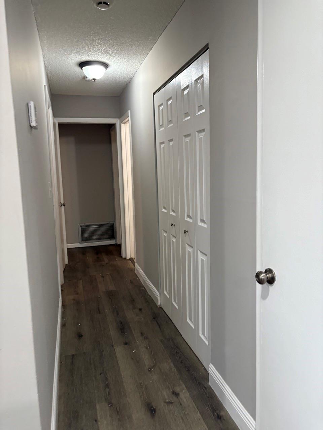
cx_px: 162
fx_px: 323
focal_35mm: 26
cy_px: 215
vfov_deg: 67.3
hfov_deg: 53.1
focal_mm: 5.96
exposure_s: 1/60
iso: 200
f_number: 1.6
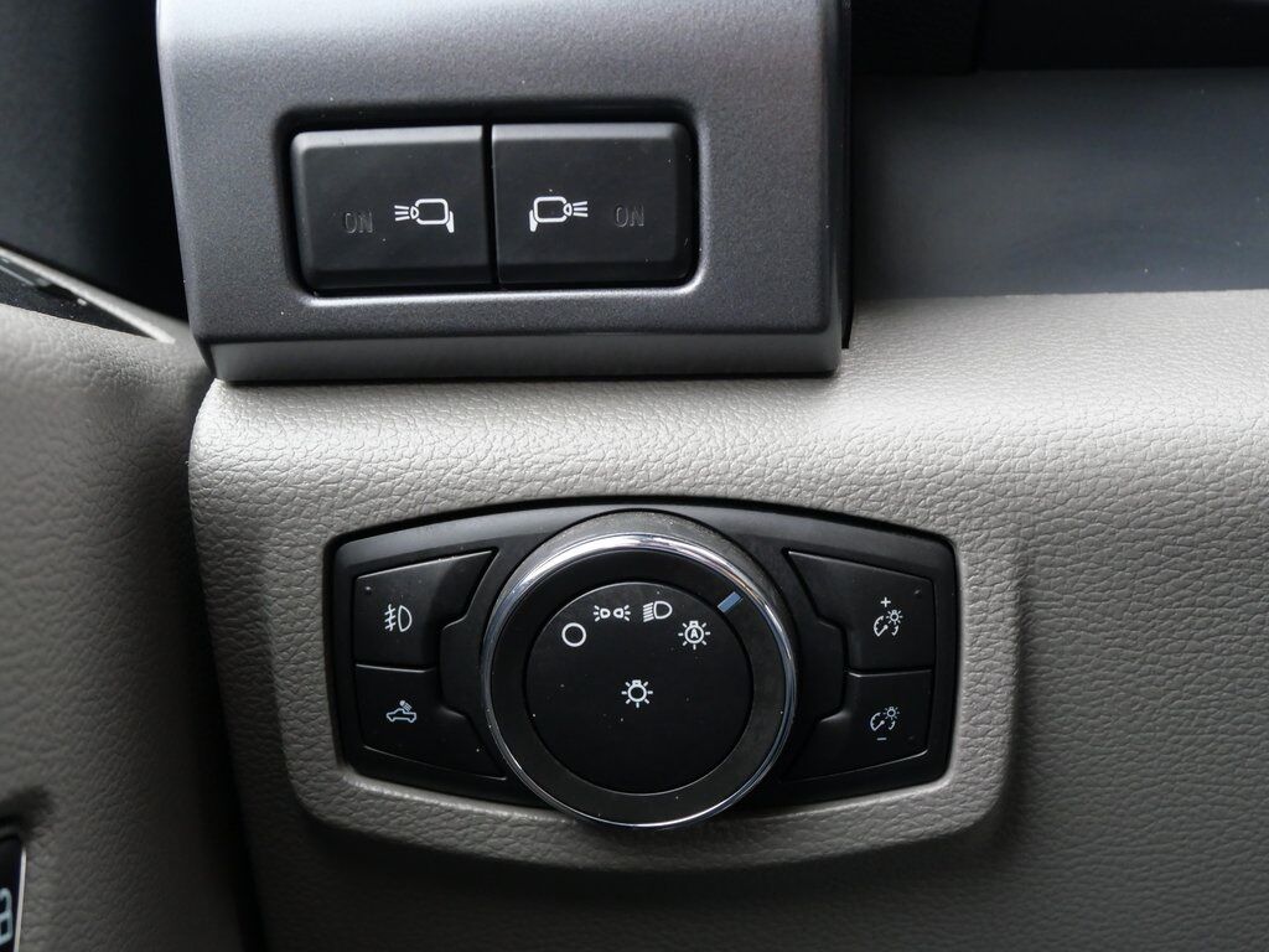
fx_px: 1466
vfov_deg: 36.0
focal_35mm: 40
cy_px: 476
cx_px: 634
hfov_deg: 46.8
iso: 1600
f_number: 4.6
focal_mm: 20
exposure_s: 1/60
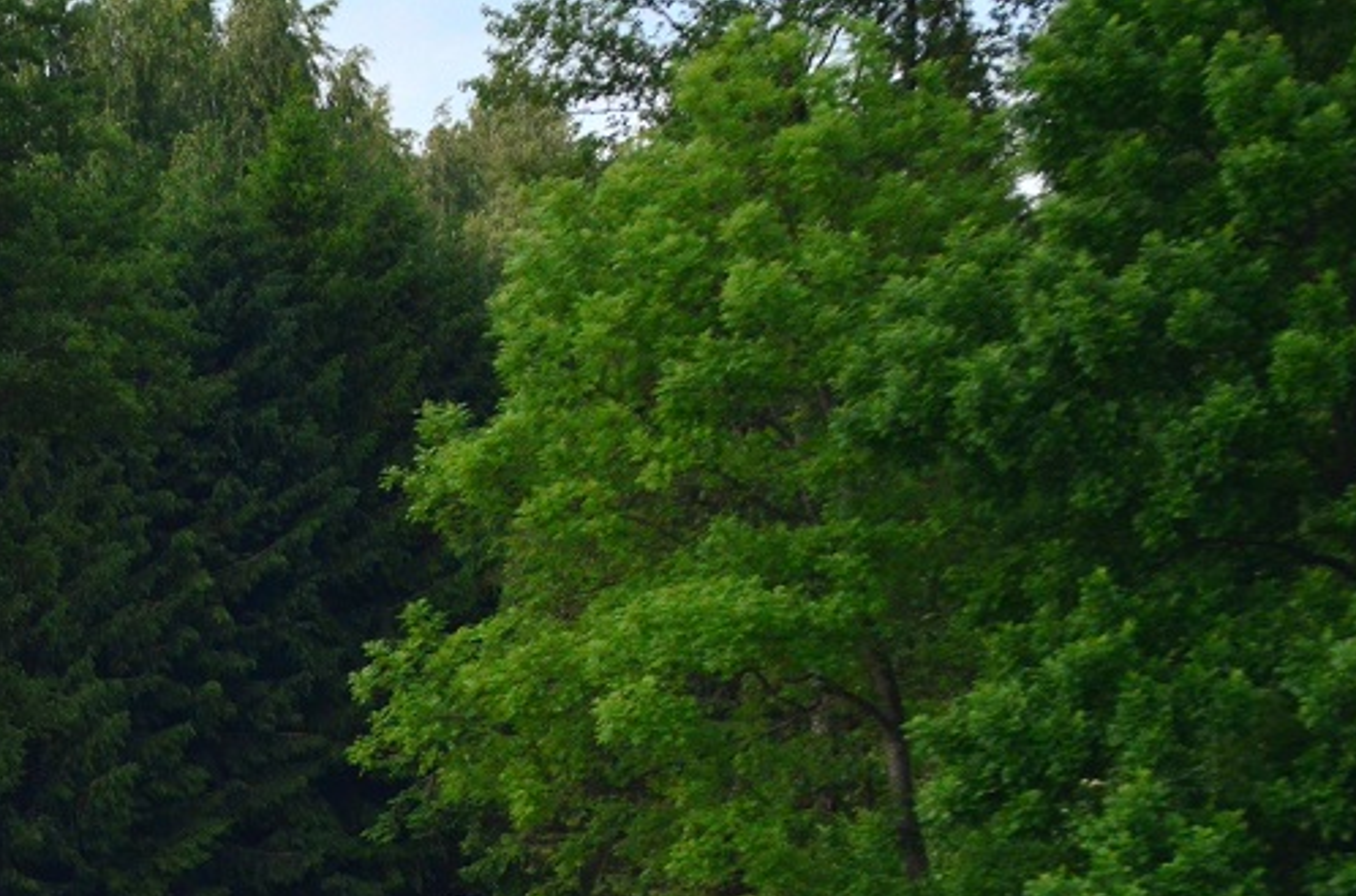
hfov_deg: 4.7
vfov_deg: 3.1
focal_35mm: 437
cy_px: 899
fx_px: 16414
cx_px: 166
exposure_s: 1/8000
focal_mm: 145
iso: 2000
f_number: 4.8
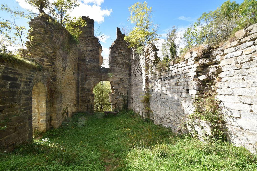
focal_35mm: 15
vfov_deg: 77.3
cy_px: 86
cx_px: 128
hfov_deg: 100.4
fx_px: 107
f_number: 8
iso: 280
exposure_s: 1/250
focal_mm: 10
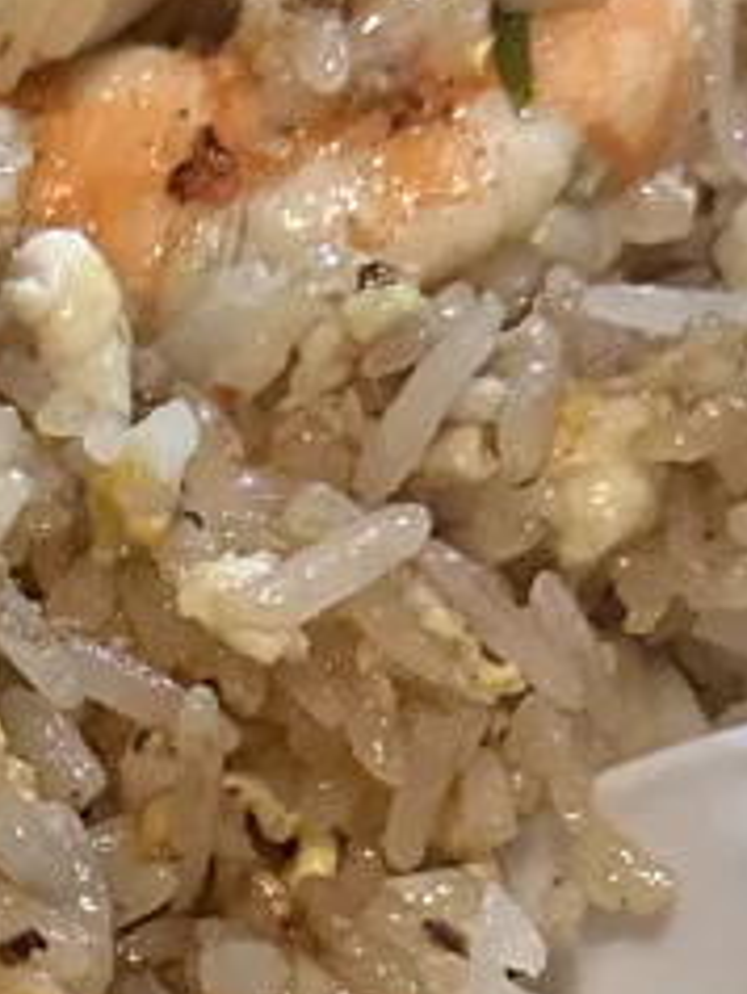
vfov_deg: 13.4
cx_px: -403
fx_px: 4197
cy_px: 914
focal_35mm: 146
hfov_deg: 9.8
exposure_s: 1/33
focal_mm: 6.86
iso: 640
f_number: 1.78
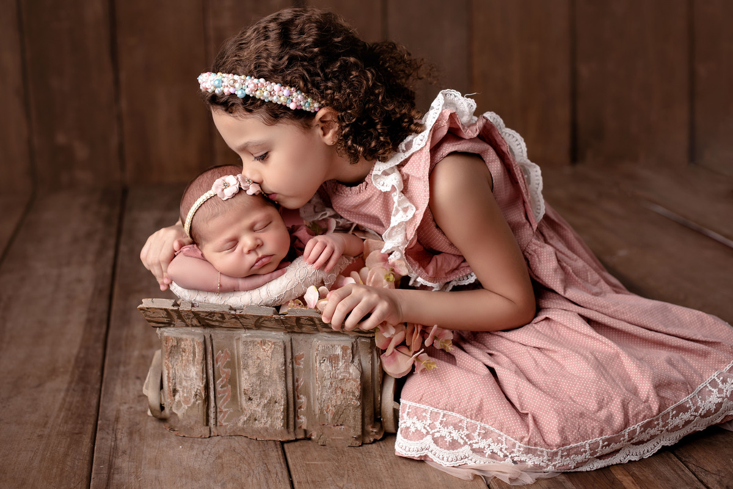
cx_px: 366
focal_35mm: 50
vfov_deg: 27.0
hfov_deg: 39.6
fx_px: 1018
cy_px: 244
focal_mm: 50
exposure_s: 1/100
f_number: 3.2
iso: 100
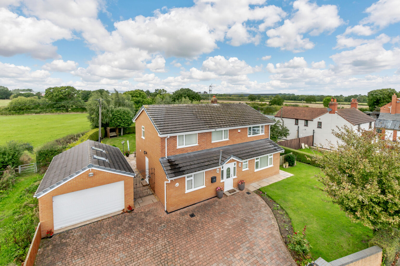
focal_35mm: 15
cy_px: 133
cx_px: 200
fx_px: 167
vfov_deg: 77.3
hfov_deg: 100.4
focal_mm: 10
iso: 250
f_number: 8
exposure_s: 1/320
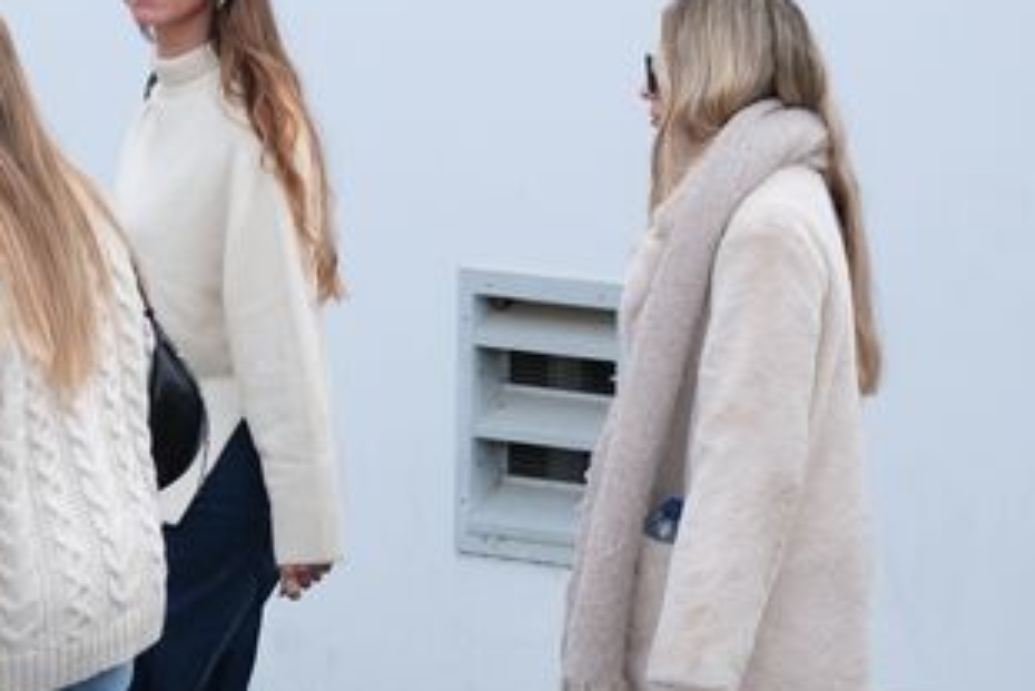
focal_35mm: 532
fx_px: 15301
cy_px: 406
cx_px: 302
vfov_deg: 2.6
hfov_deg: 3.9
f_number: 4
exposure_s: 1/800
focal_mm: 140
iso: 400
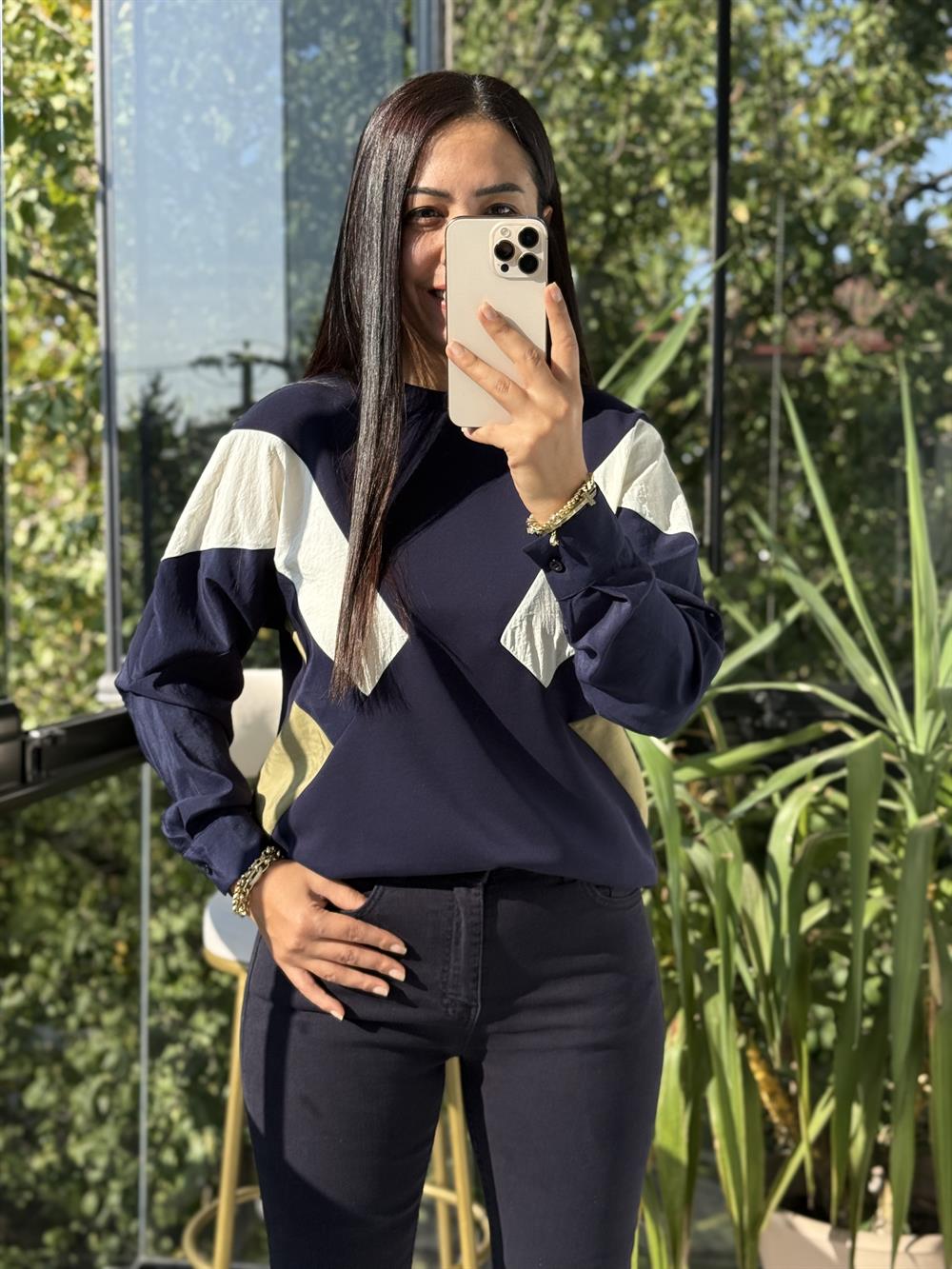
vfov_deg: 39.7
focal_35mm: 48
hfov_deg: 30.3
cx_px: 476
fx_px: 1760
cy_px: 634
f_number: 1.78
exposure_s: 1/1330
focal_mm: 6.76
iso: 80
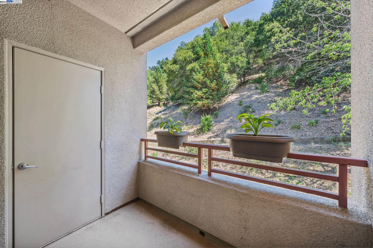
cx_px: 186
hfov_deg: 108.3
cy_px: 124
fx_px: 135
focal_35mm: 13
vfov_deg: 85.4
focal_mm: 13
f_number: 9
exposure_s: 1/13
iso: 160
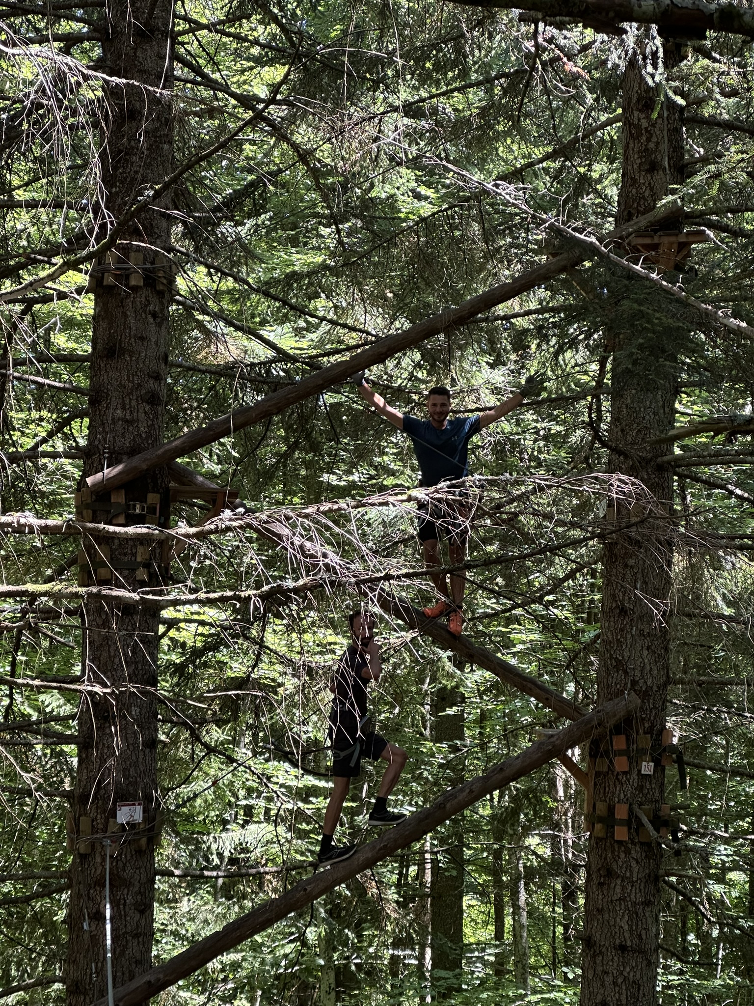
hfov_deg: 19.1
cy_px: 503
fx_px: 2236
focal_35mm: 77
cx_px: 377
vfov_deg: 25.3
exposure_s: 1/99
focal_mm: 9
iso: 200
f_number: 2.8
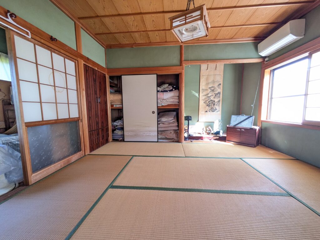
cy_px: 120
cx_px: 160
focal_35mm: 14
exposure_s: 1/30
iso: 140
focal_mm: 1.83
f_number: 2.2
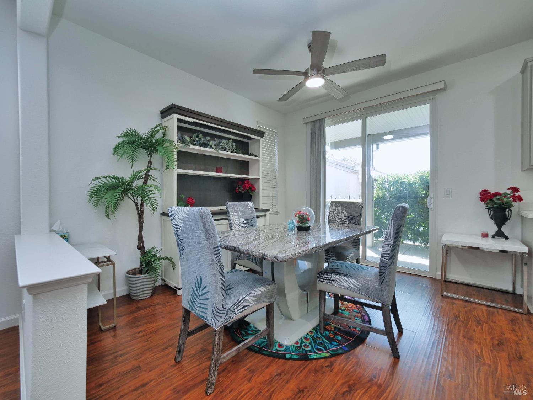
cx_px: 266
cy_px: 200
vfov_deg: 85.7
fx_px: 216
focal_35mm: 14
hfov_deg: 102.1
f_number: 4.5
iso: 800
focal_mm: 7
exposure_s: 1/160
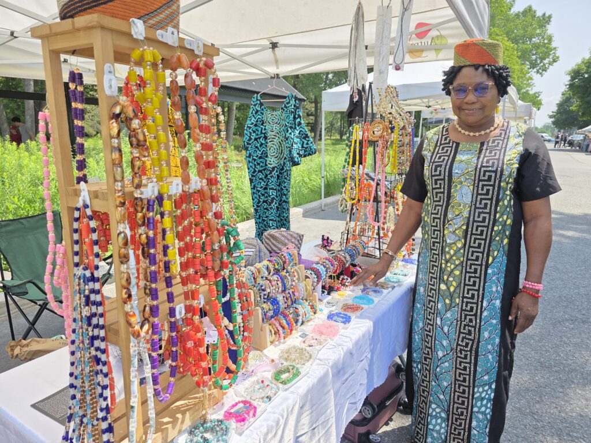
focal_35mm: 23
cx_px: 296
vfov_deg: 58.9
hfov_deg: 73.9
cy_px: 222
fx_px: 393
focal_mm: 6.3
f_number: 1.7
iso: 80
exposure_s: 1/3608
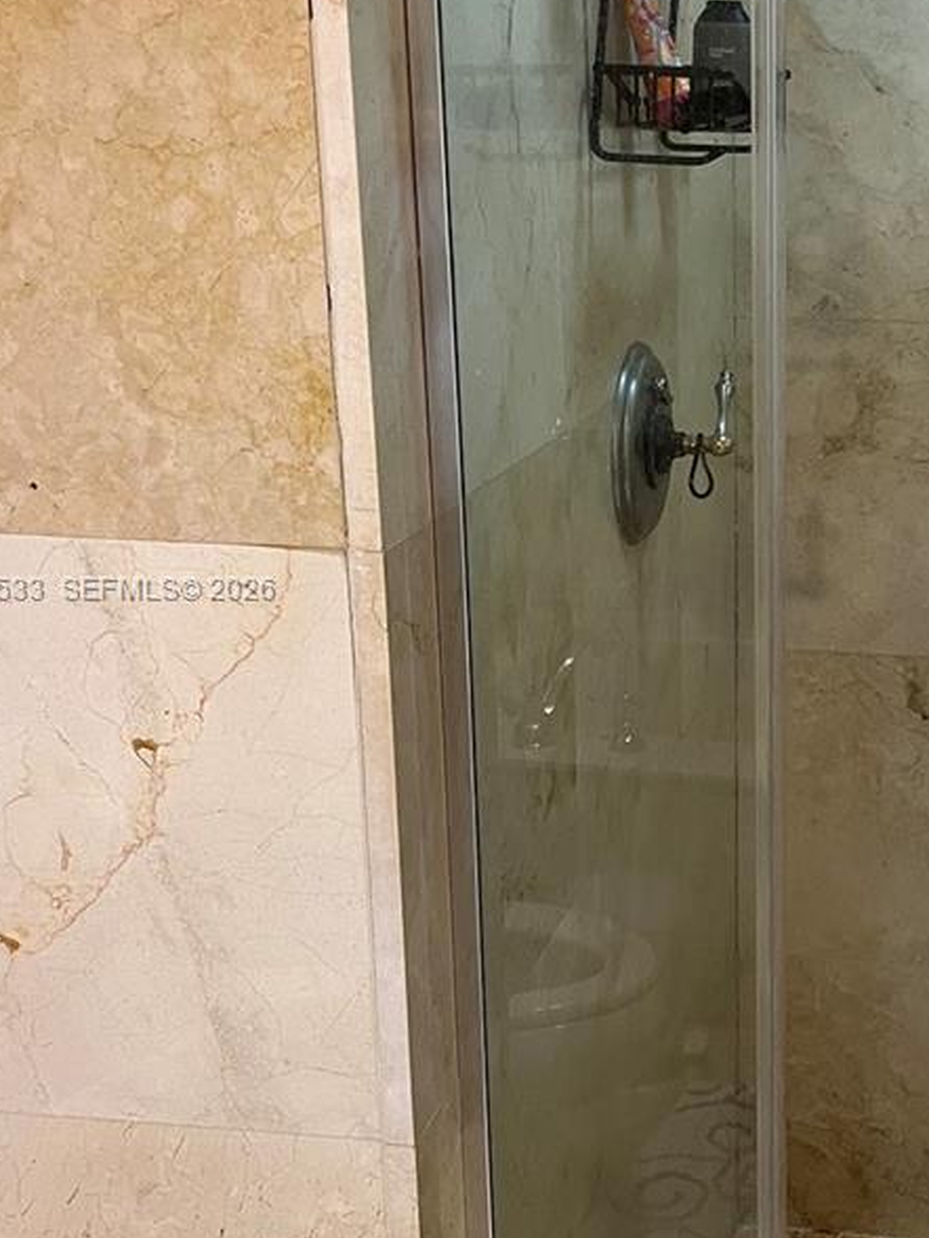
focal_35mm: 53
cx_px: 830
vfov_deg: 36.2
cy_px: 591
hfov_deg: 26.6
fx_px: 1896
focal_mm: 5.1
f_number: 1.6
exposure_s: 1/60
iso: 160
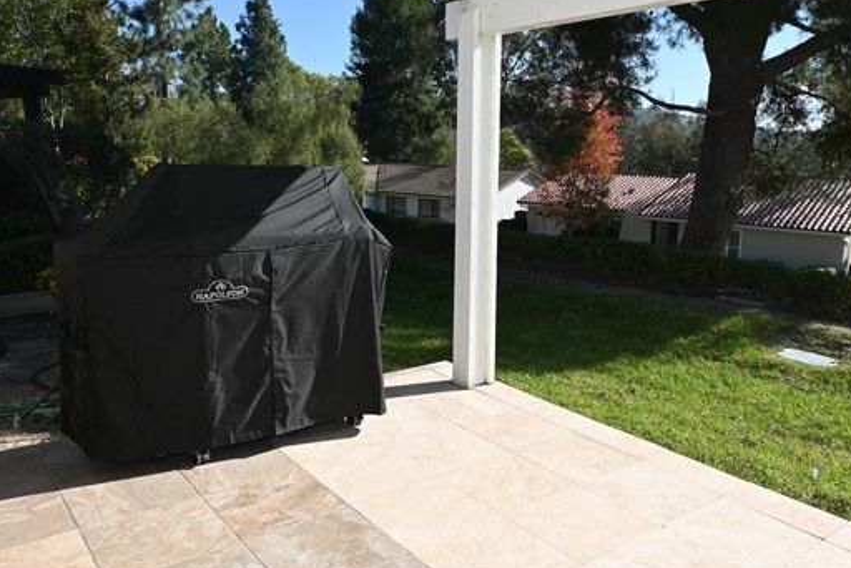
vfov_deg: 42.4
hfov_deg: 60.0
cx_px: 502
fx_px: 732
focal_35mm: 31
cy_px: 253
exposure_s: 1/200
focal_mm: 16.5
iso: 100
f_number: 9
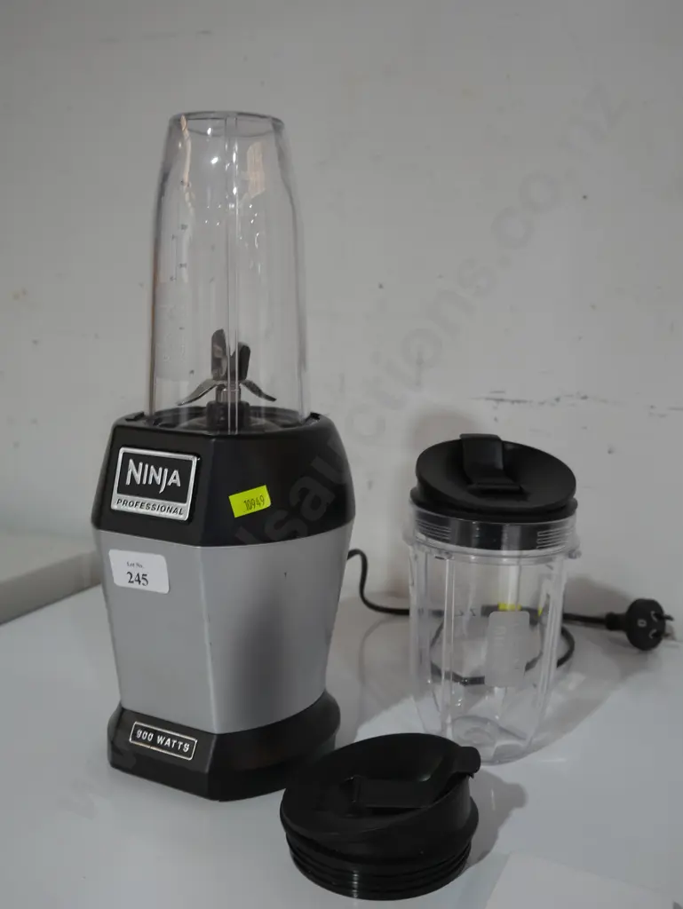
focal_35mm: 36
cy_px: 454
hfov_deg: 39.7
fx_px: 946
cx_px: 342
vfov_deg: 51.3
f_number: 4
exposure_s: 1/60
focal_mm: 18
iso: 400
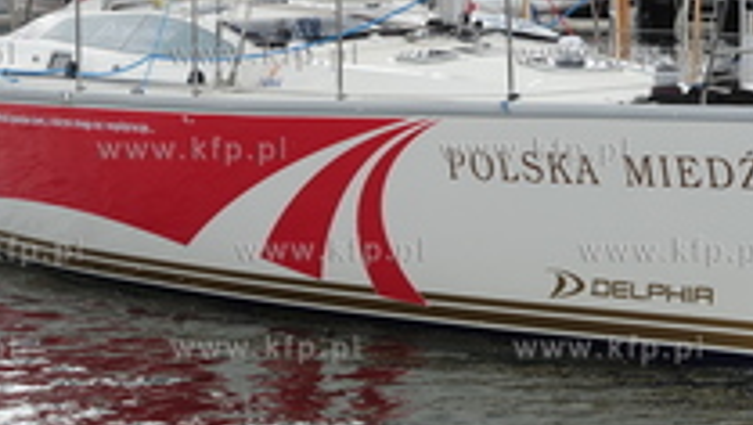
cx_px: 458
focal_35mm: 250
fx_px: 4996
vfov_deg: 4.9
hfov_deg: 8.6
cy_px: 4
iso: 400
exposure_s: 1/400
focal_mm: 125
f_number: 10
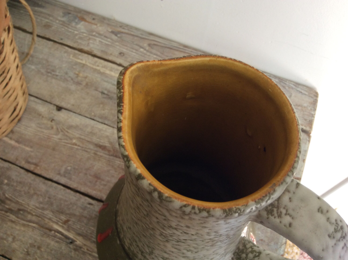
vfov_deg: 44.1
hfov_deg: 56.9
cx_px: 174
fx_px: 321
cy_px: 130
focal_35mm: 32
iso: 40
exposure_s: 1/25
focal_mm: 3.3
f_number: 2.4
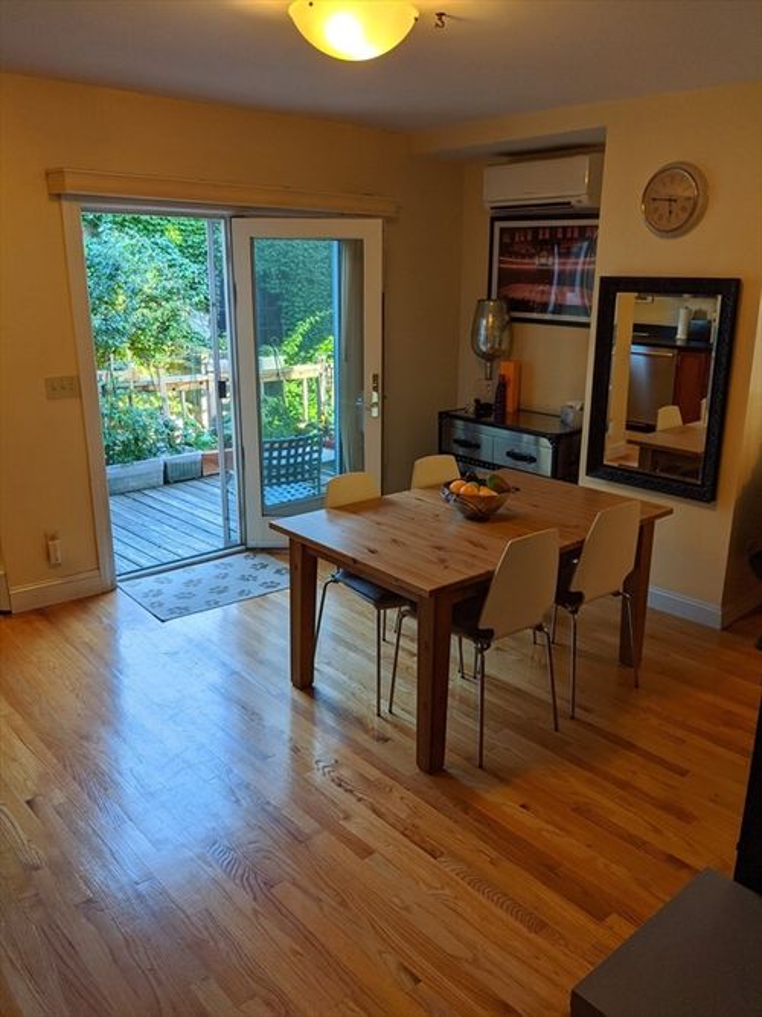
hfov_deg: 51.3
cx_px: 381
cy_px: 508
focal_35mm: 27
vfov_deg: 65.3
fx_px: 793
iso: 59
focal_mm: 4.44
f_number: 1.8
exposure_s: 1/121
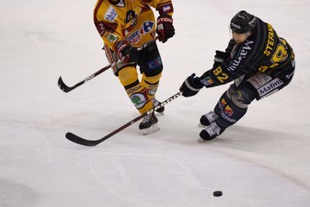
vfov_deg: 5.5
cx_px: 185
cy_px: 88
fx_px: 2145
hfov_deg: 8.3
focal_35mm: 249
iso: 1600
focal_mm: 200
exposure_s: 1/1000
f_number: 4
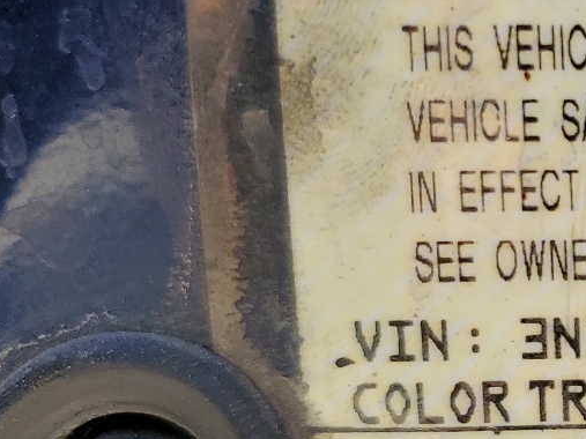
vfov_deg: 18.0
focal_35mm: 82
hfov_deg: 20.4
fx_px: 1388
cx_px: 884
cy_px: 266
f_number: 1.5
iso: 50
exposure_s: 1/667
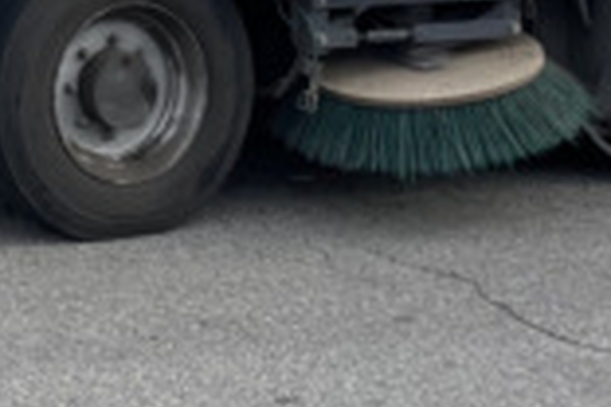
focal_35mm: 118
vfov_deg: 10.8
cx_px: -157
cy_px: -360
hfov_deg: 16.5
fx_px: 2003
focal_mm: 4.2
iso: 32
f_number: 1.6
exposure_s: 1/1490
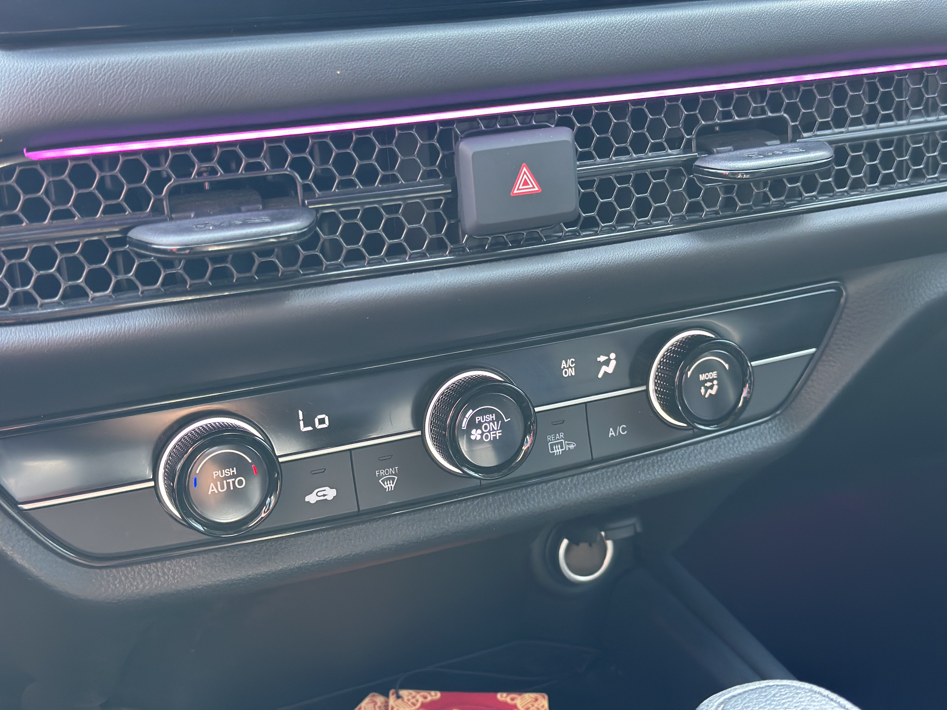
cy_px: 355
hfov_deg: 39.7
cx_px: 474
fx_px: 1313
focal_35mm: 48
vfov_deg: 30.3
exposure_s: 1/60
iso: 200
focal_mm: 6.86
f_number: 1.78
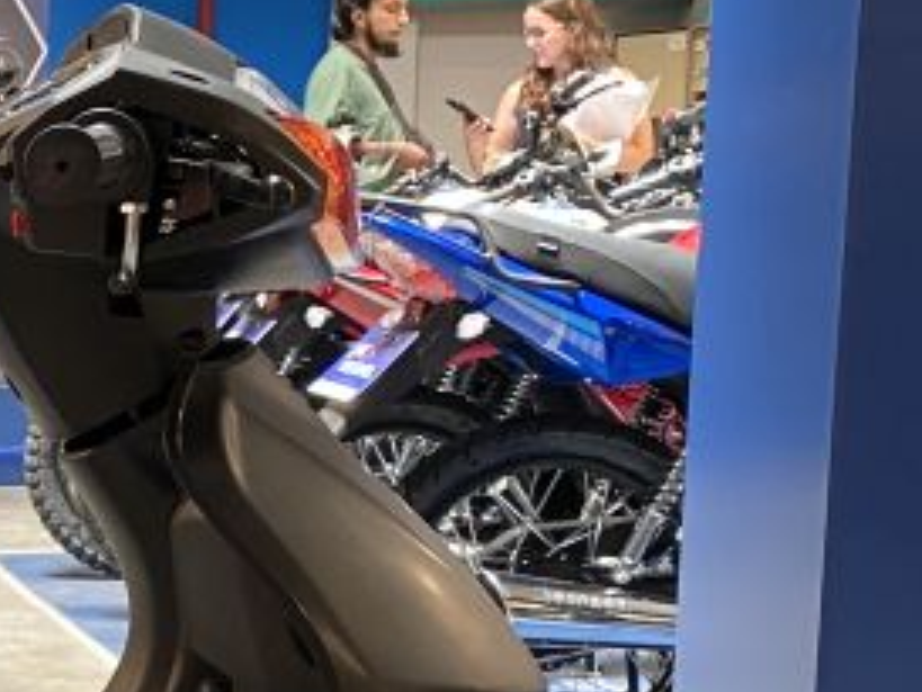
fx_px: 2691
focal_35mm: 101
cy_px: 829
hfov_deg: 17.4
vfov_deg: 14.2
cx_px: -469
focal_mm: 4.25
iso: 125
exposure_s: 1/50
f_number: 1.8
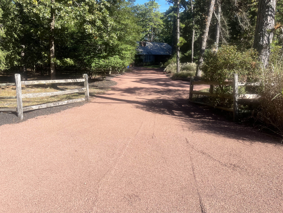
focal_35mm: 26
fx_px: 213
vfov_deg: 53.1
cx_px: 142
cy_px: 106
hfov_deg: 67.3
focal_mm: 5.1
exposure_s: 1/1558
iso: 50
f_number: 1.6
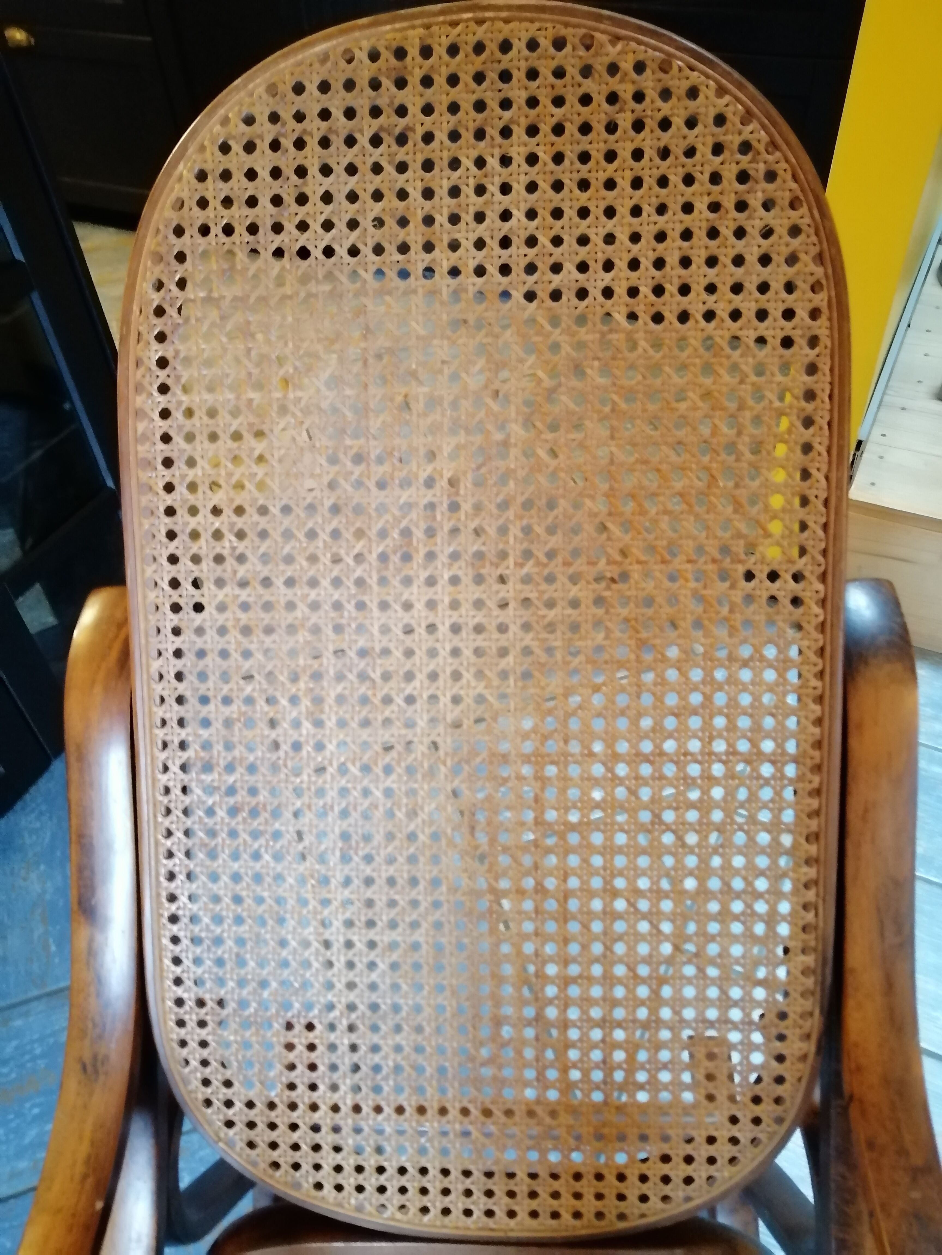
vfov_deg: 67.3
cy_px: 628
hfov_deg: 53.1
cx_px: 471
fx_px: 943
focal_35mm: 26
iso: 1000
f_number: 1.8
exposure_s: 1/20
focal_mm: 3.95
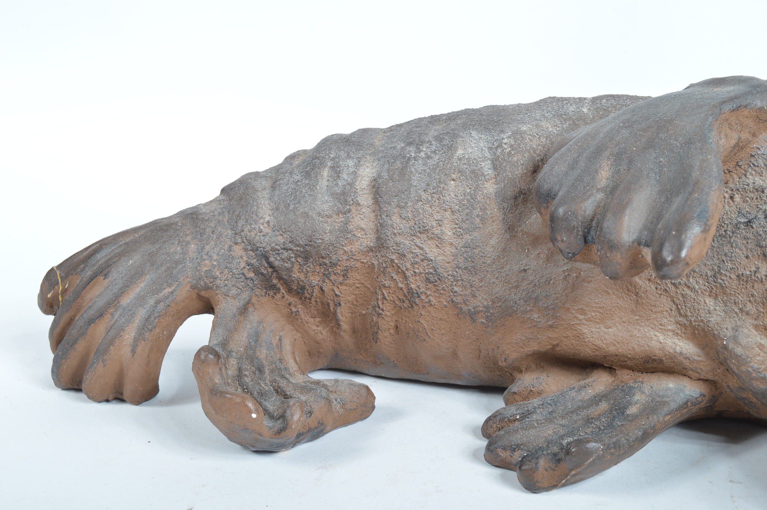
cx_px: 384
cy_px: 255
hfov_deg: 41.1
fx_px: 1022
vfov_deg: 28.0
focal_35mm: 48
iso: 200
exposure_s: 1/160
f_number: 10
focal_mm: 32
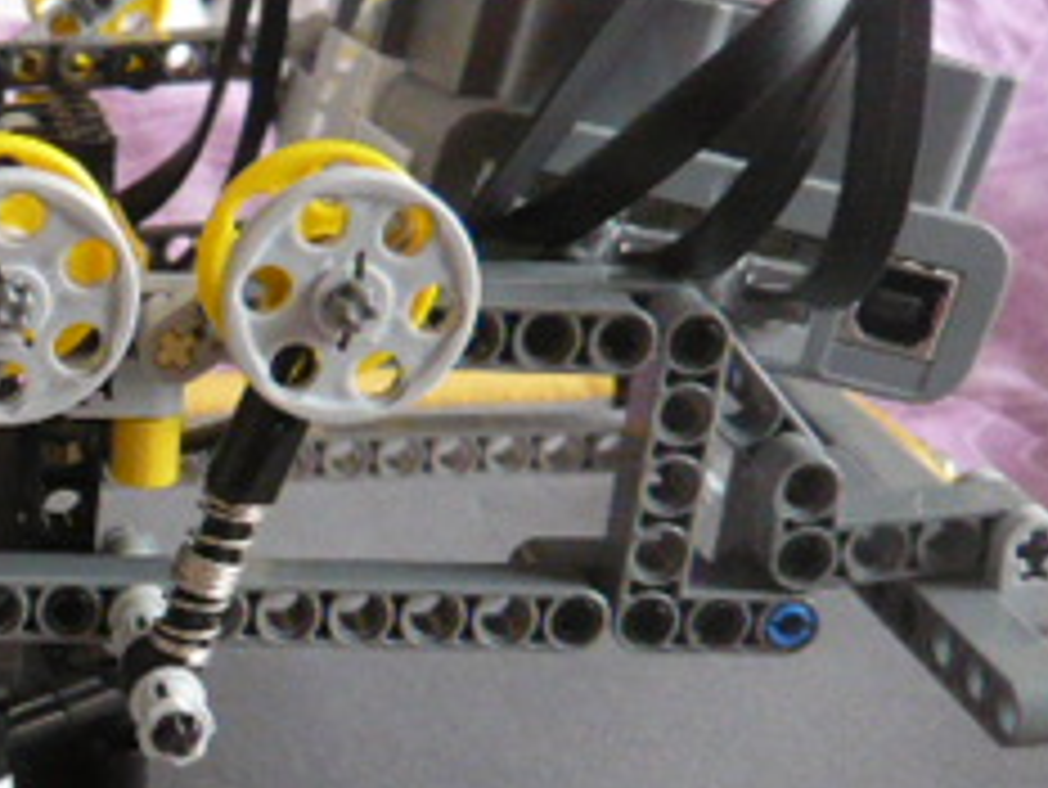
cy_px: 689
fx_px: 2332
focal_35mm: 77
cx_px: -216
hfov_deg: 23.2
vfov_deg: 18.9
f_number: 2.8
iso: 400
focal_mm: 4.6
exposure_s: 1/20
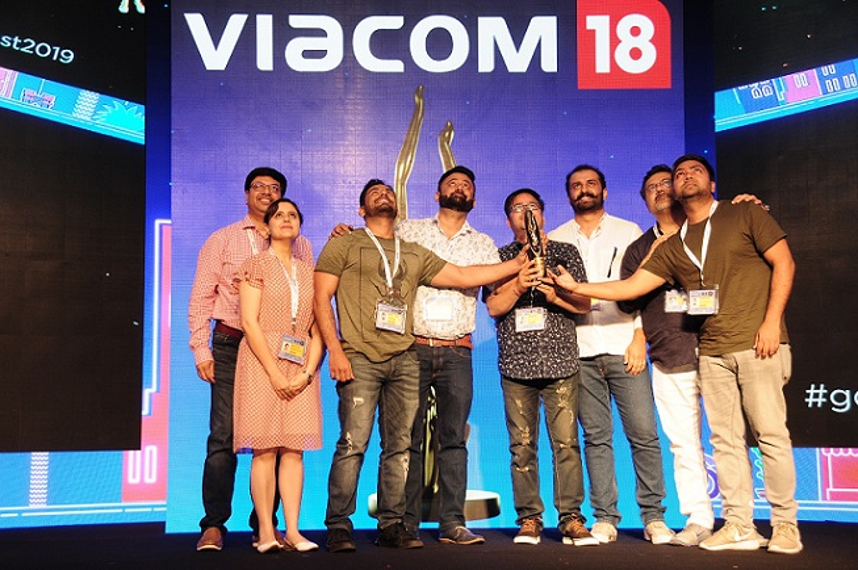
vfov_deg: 21.5
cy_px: 285
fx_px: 1500
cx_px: 429
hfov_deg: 31.9
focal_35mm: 63
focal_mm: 42
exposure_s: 1/80
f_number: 5.6
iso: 800
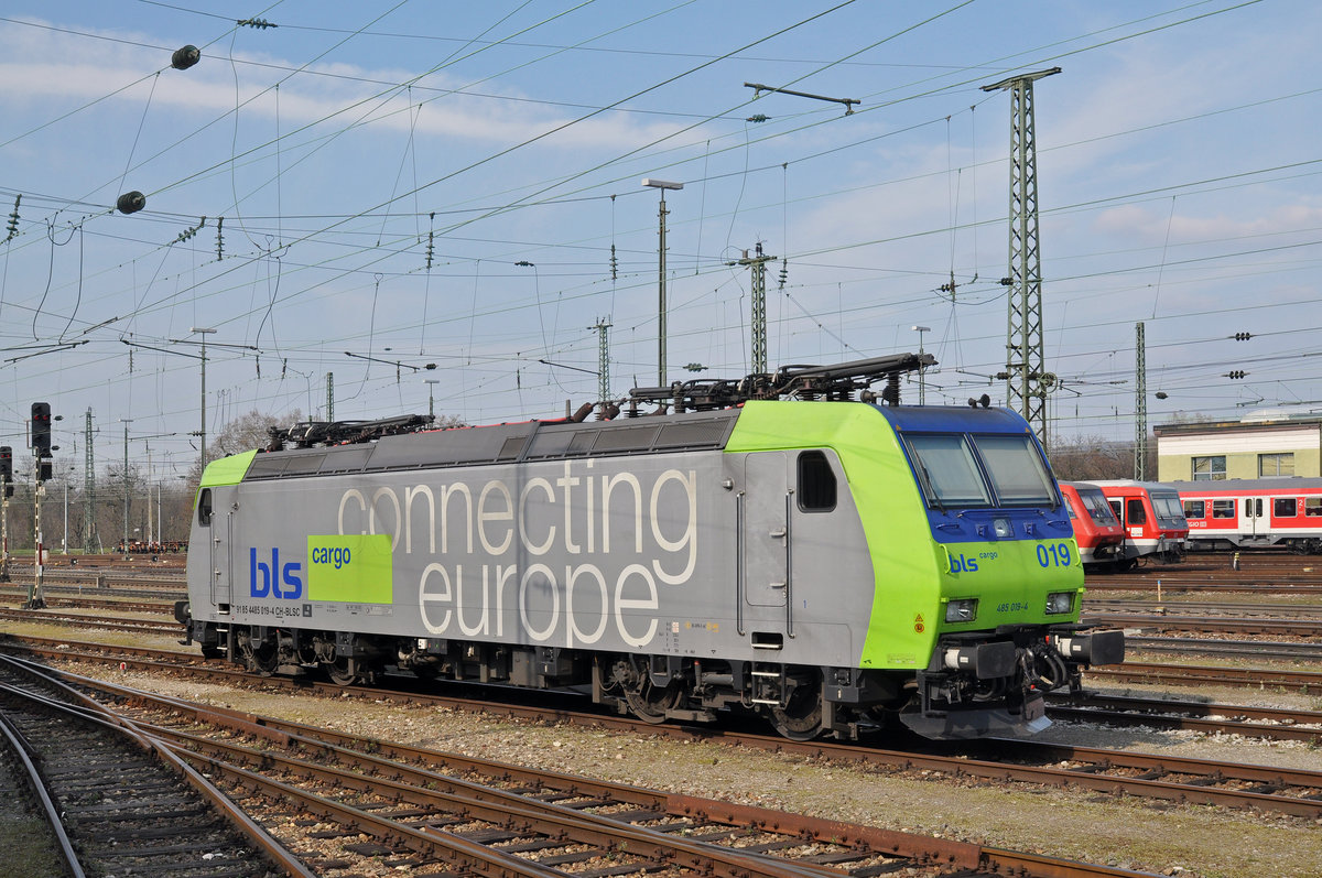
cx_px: 661
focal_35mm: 48
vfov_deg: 28.0
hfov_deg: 41.2
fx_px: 1760
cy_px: 439
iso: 400
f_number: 11
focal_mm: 32
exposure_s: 1/500
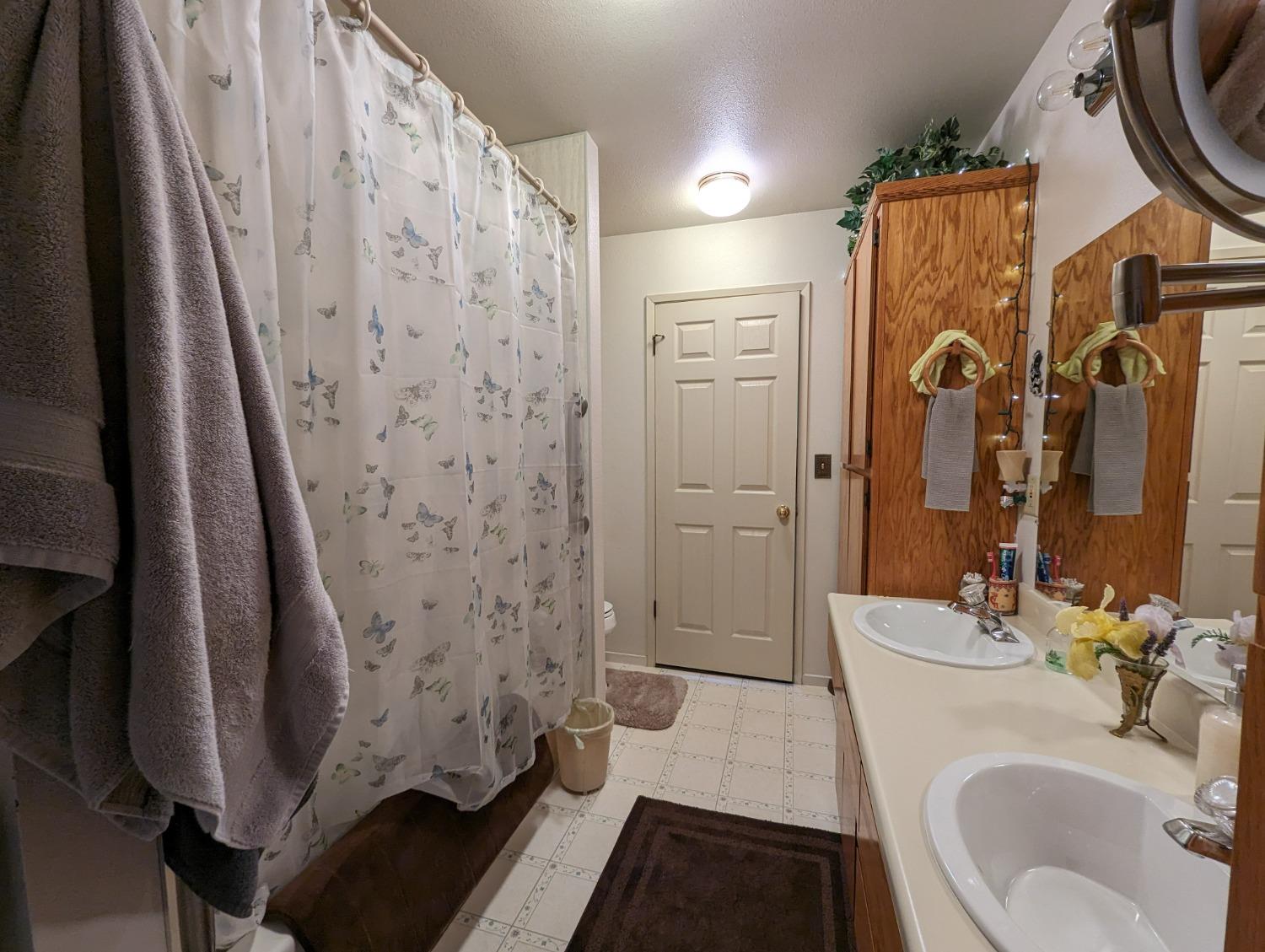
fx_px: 476
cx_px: 632
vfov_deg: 90.0
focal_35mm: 13
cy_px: 476
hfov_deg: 106.1
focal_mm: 1.95
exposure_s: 1/24
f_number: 2.2
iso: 70
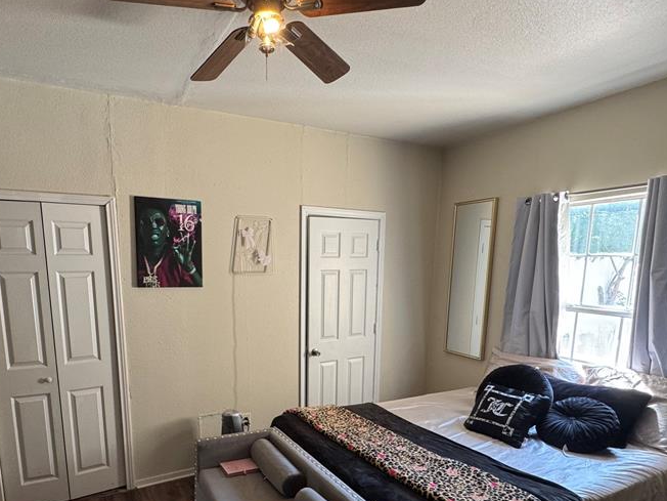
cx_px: 279
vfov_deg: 59.6
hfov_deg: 75.8
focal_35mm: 22
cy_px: 335
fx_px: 424
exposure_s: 1/60
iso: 200
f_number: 2.2
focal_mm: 2.22
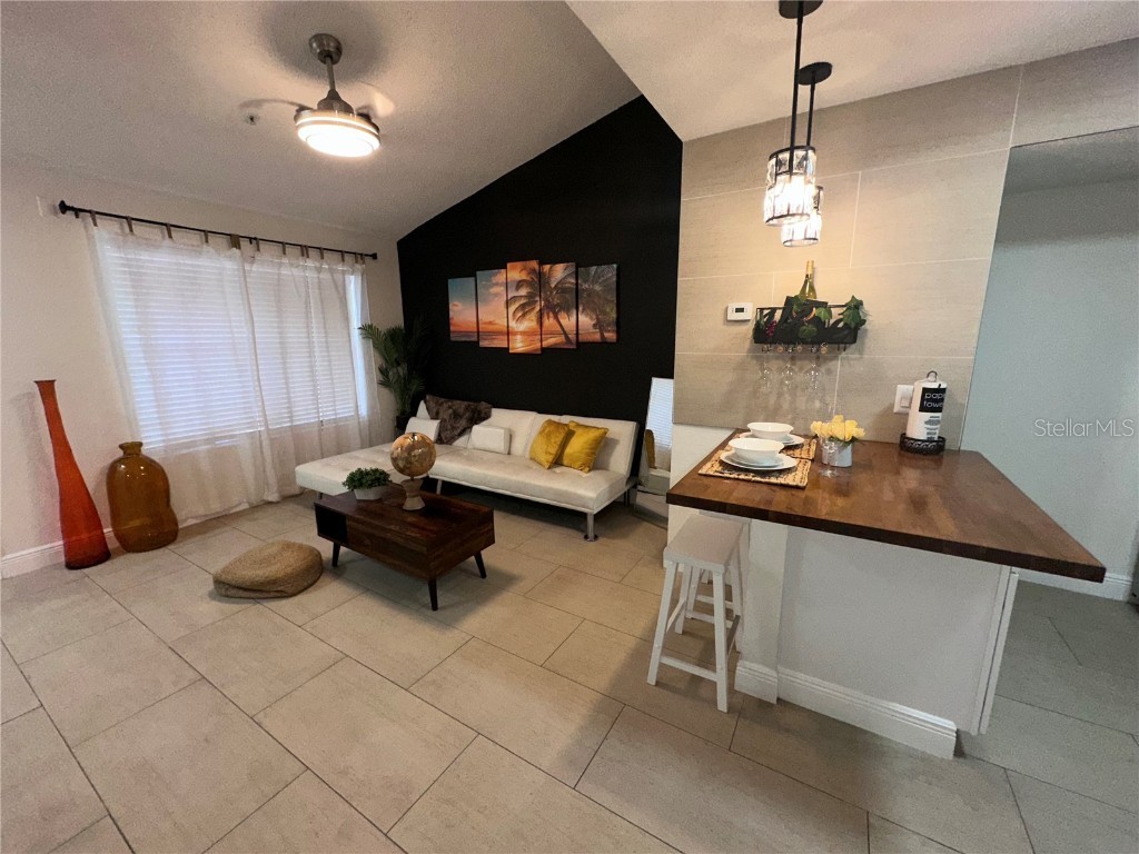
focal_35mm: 14
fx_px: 461
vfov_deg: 85.7
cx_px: 570
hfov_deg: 102.1
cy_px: 427
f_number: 2.2
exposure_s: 1/120
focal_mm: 2.22
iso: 100
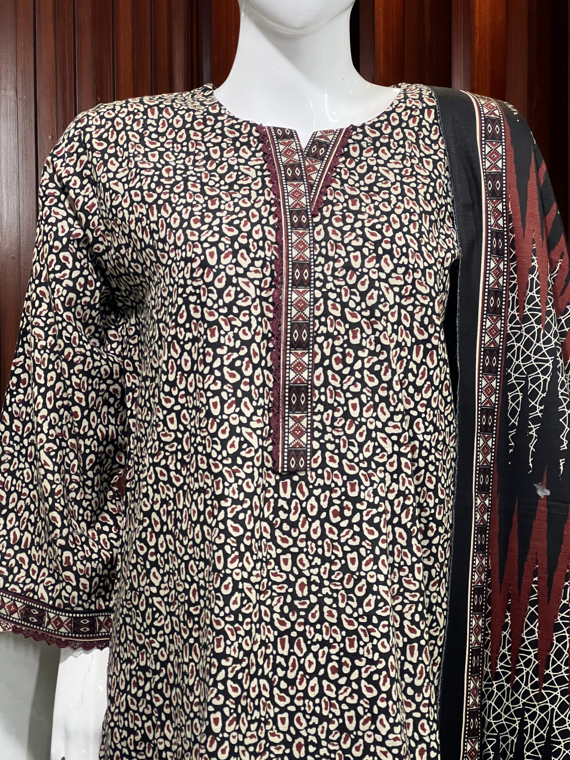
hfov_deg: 19.1
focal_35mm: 77
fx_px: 1691
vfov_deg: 25.3
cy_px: 380
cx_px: 285
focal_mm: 9
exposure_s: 1/50
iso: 320
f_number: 2.8
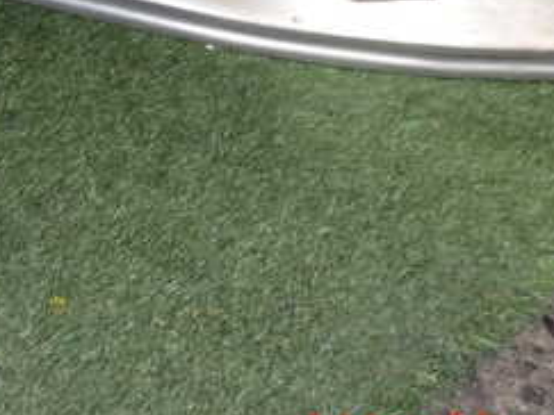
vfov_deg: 19.0
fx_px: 1184
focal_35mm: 74
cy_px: -48
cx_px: 141
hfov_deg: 26.0
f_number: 2.3
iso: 250
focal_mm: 5.4
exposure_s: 1/30
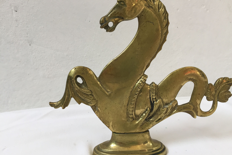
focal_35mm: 31
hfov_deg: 60.3
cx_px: 118
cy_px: 74
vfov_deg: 42.3
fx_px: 200
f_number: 2.2
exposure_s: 1/33
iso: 32
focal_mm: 4.15
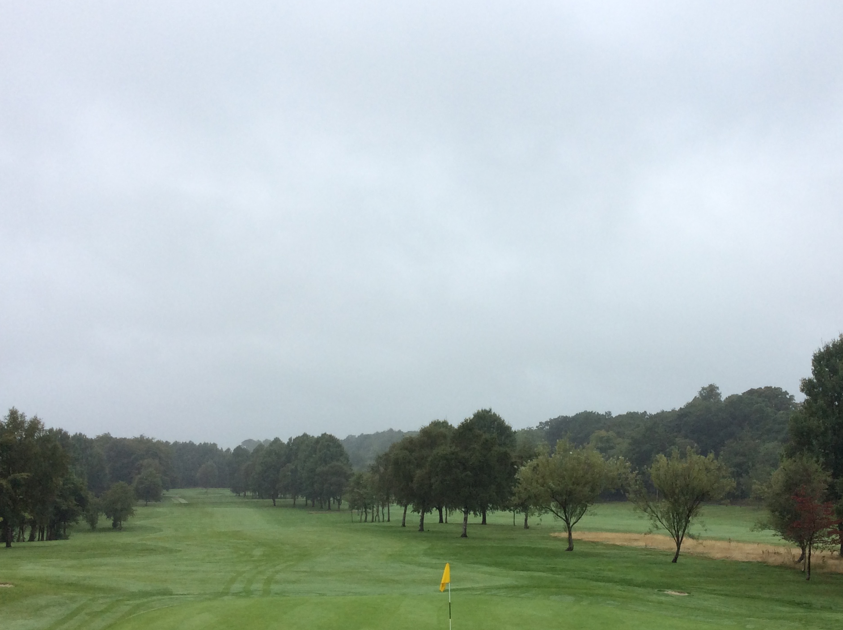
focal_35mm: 44
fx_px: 1070
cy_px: 403
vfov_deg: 32.6
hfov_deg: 42.9
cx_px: 474
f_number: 2.4
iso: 32
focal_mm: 3.3
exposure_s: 1/120
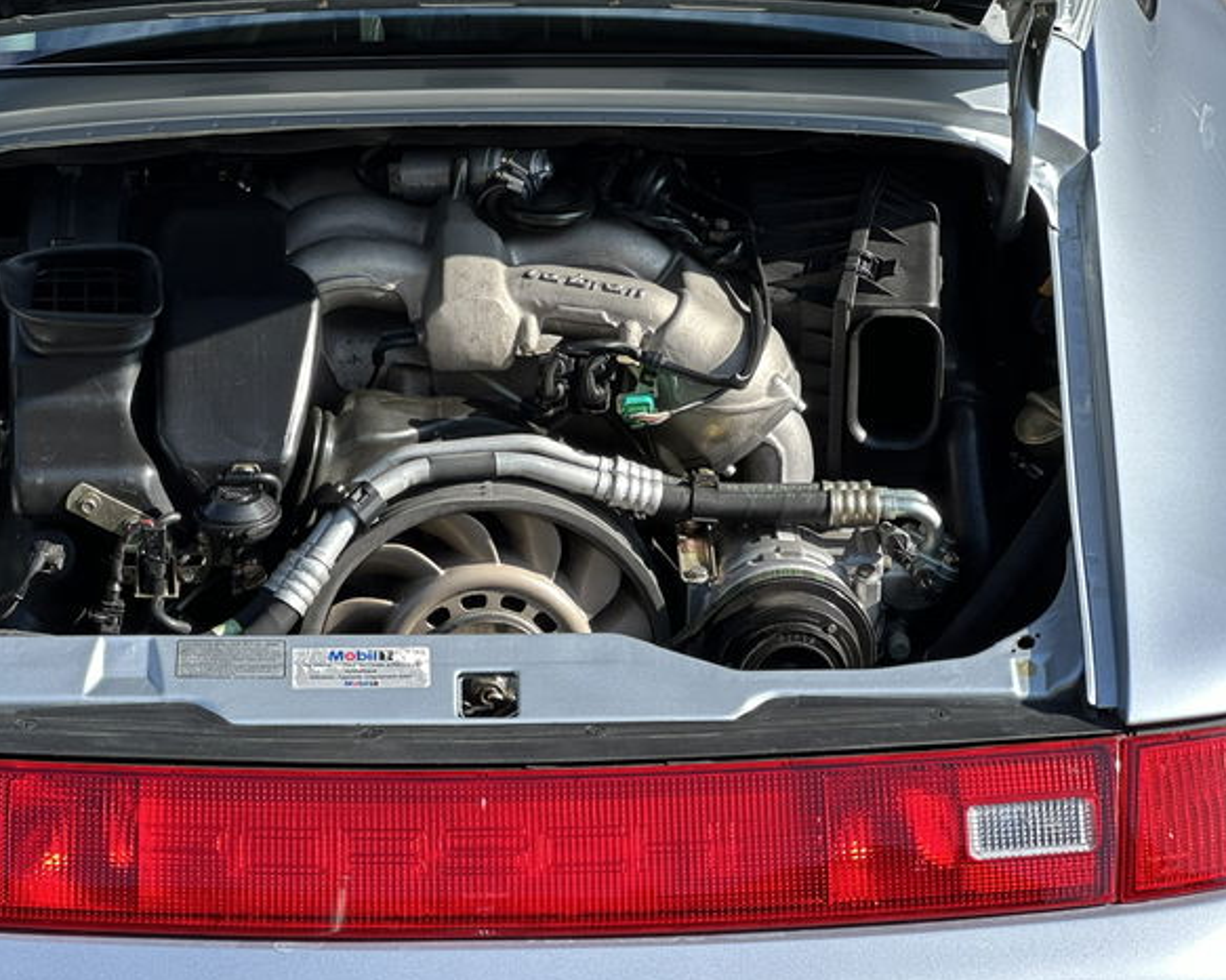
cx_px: 454
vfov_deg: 15.5
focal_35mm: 99
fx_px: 3591
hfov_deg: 19.3
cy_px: 486
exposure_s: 1/141
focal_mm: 9
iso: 20
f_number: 2.8
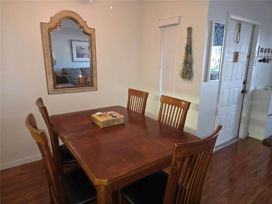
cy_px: 102
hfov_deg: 73.9
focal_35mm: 23
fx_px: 181
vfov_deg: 58.9
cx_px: 136
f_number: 1.7
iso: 125
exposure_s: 1/24
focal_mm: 6.25
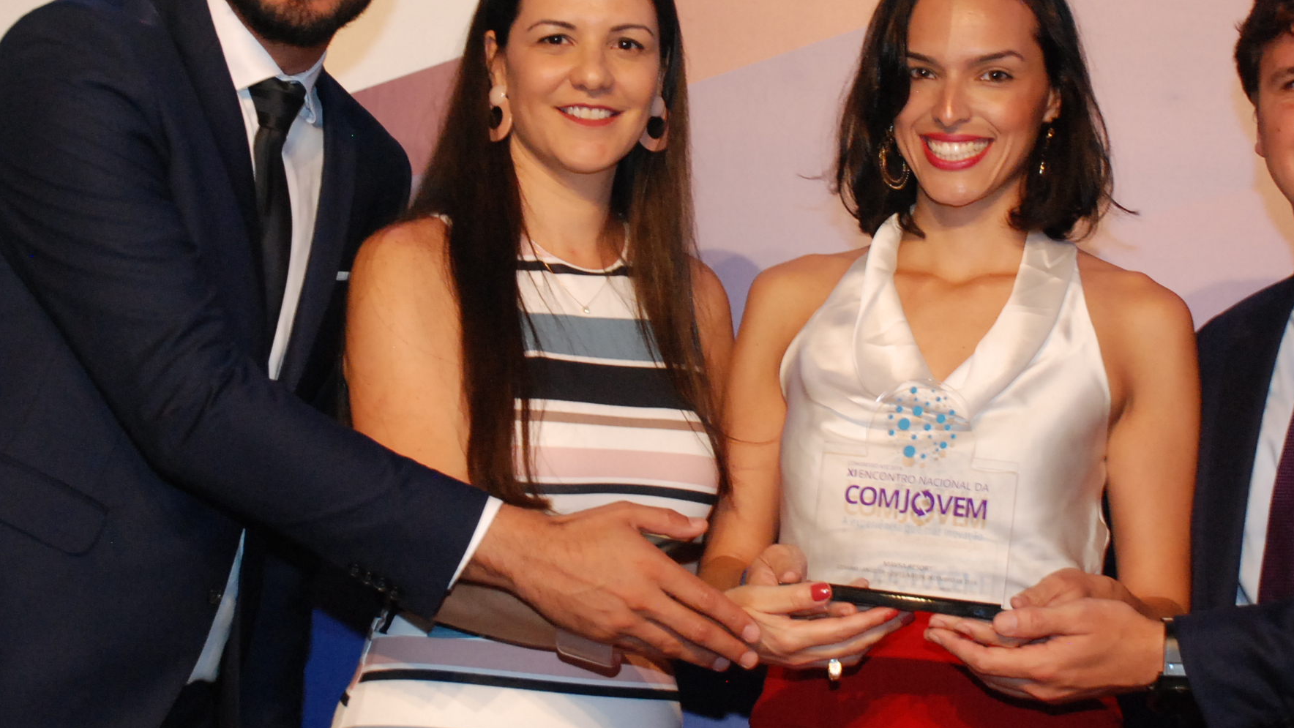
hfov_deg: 21.8
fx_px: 3363
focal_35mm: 98
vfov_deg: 12.4
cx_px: 719
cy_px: 307
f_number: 5.6
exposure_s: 1/40
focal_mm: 38
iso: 1000
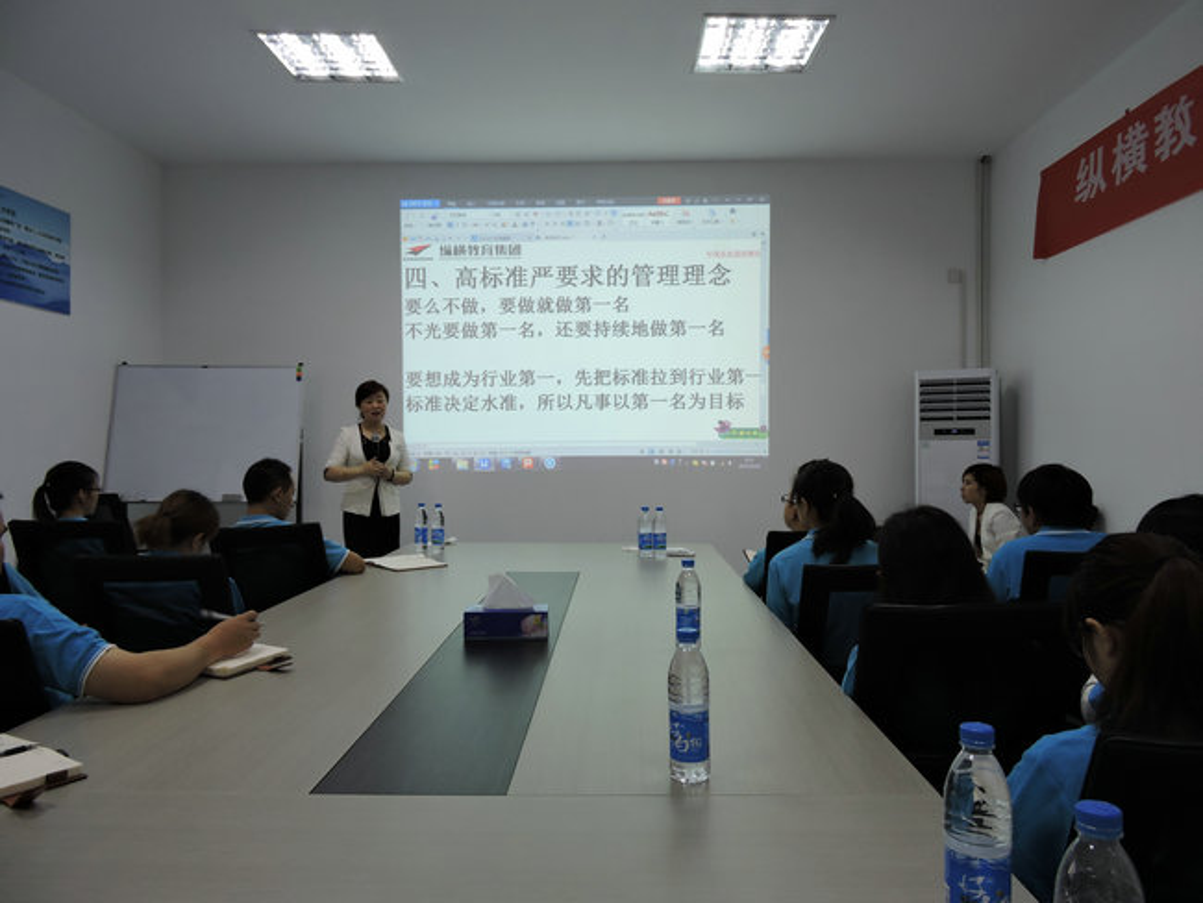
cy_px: 452
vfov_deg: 56.8
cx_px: 602
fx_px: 834
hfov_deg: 71.6
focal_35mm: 24
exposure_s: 1/30
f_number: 3.3
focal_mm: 4.3
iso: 125
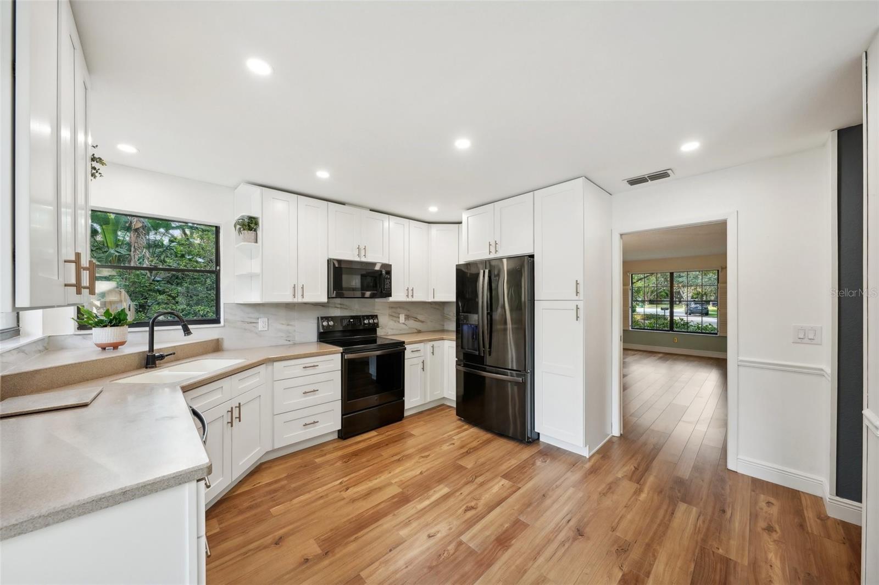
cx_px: 440
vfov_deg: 90.0
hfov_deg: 112.6
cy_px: 292
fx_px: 293
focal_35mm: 12
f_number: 8
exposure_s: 1/30
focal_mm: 12
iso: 800
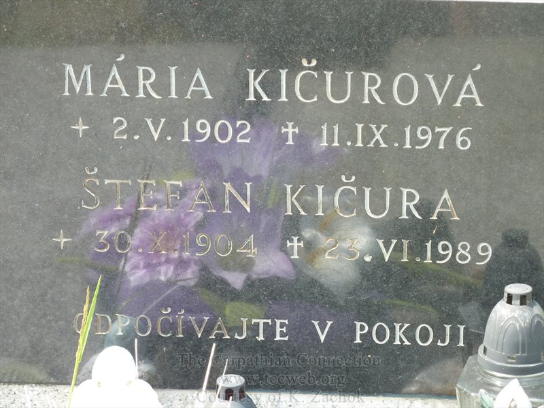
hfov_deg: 13.4
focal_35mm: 147
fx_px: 2310
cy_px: 204
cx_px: 272
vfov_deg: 10.1
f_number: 4.5
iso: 80
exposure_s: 1/60
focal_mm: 24.1
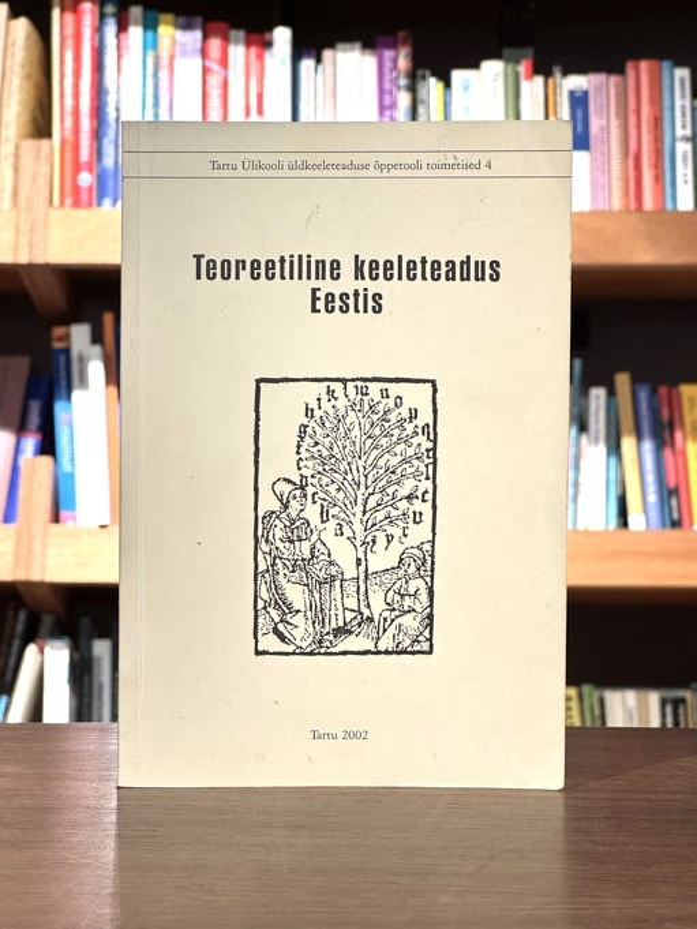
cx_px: 348
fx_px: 2067
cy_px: 464
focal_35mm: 77
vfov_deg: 25.3
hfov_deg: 19.1
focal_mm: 9
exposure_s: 1/73
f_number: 2.8
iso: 250
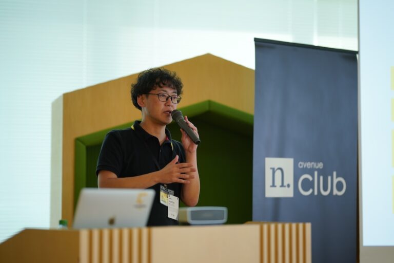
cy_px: 132
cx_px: 197
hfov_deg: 23.9
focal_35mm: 85
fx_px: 930
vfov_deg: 16.1
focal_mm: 85
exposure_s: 1/125
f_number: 1.4
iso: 200
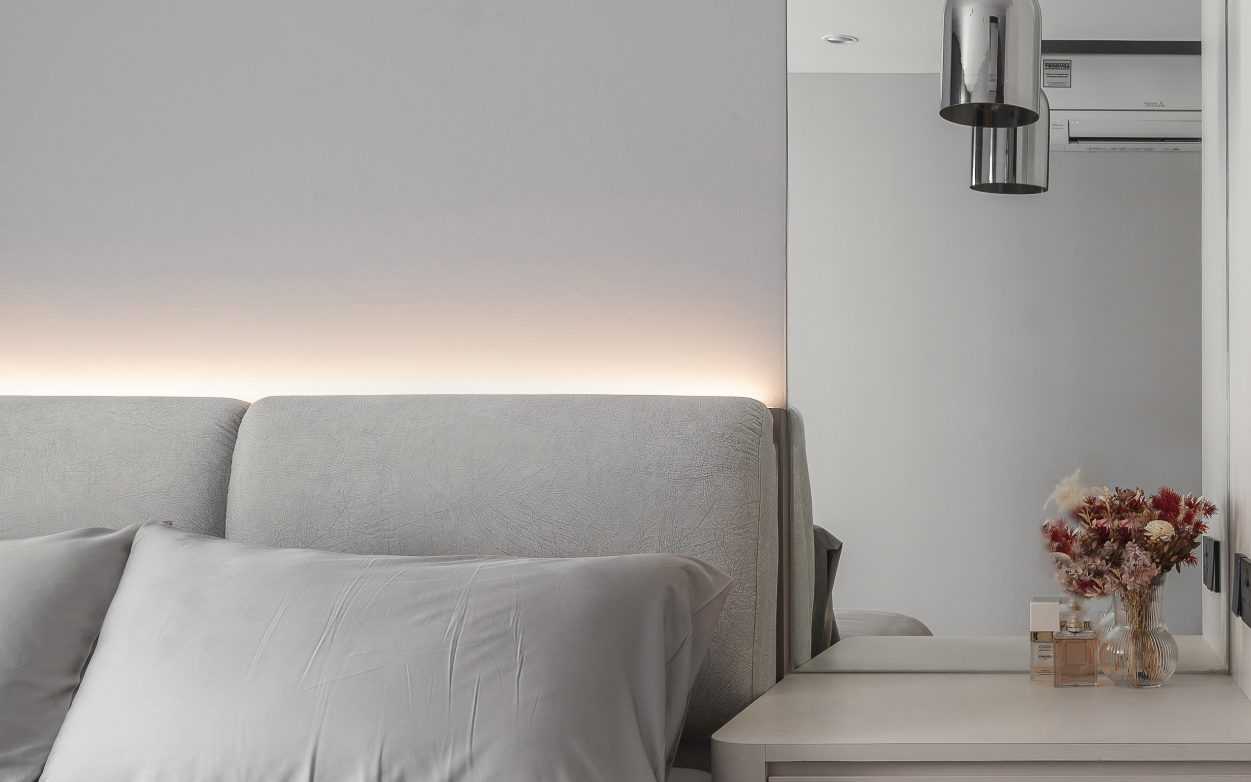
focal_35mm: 46
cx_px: 1077
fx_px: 1568
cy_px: 491
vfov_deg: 27.9
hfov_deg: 40.8
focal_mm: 19
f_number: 8
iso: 100
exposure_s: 3
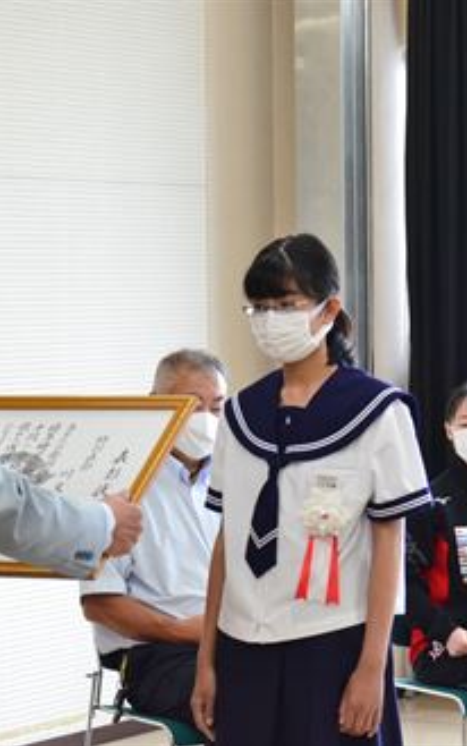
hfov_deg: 8.7
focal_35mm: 151
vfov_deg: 13.9
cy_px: 373
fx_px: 3066
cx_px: 127
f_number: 5.6
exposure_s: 1/320
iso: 3200
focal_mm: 65
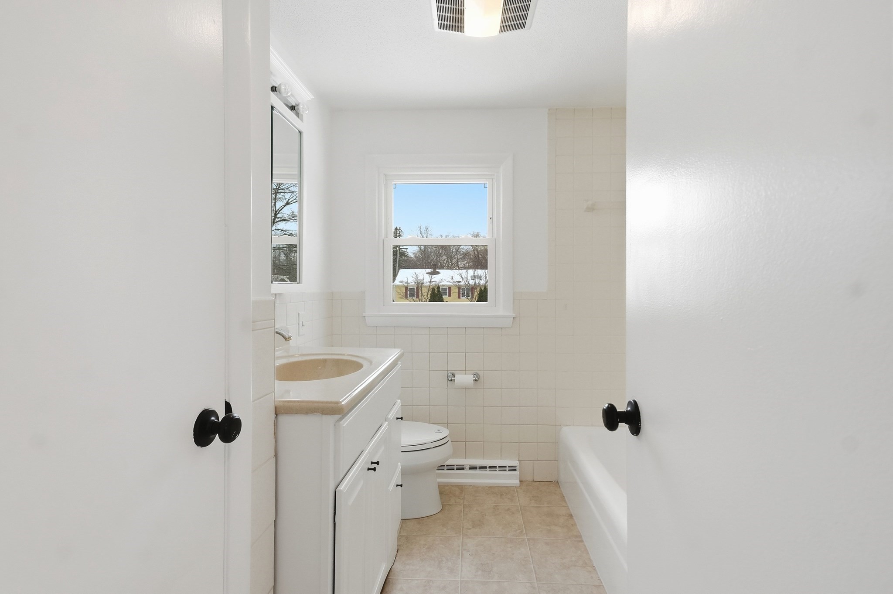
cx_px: 446
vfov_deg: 72.0
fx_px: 409
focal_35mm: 16
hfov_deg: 95.0
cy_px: 297
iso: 800
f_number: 7.1
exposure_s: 1/800
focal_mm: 11
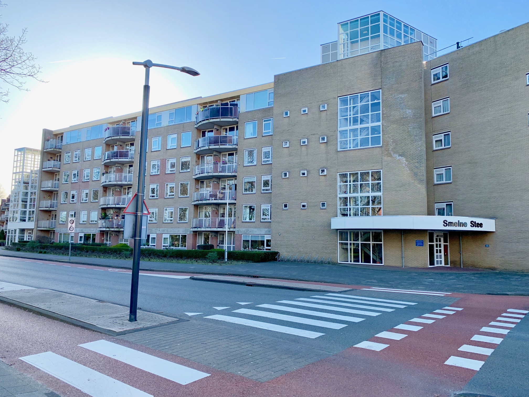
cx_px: 264
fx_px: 397
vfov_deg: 53.1
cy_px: 198
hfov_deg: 67.3
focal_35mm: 26
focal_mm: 4.25
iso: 25
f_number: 1.8
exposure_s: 1/570
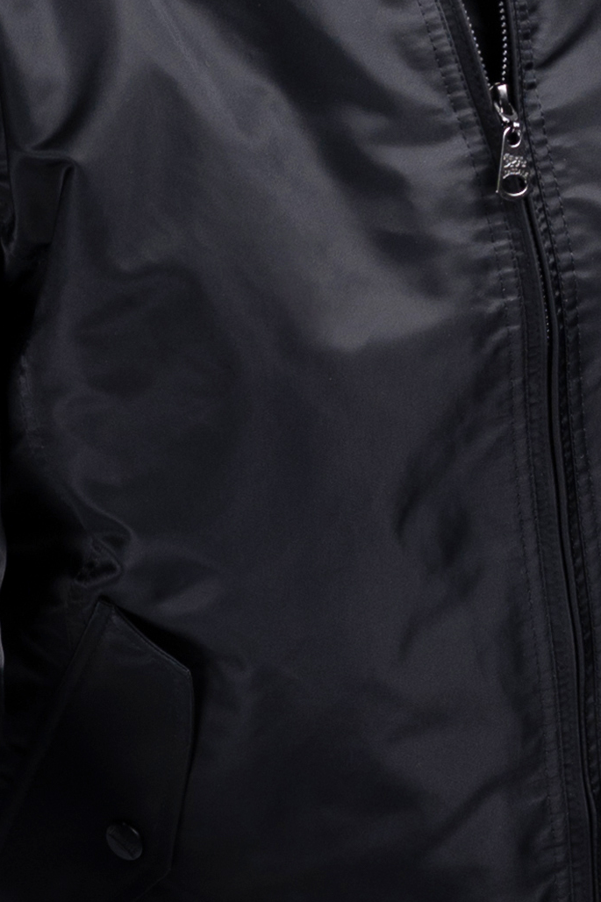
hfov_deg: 4.3
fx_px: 8040
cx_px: 333
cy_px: 1206
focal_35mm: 321
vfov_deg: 6.4
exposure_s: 1/160
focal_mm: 55
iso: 100
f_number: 5.6
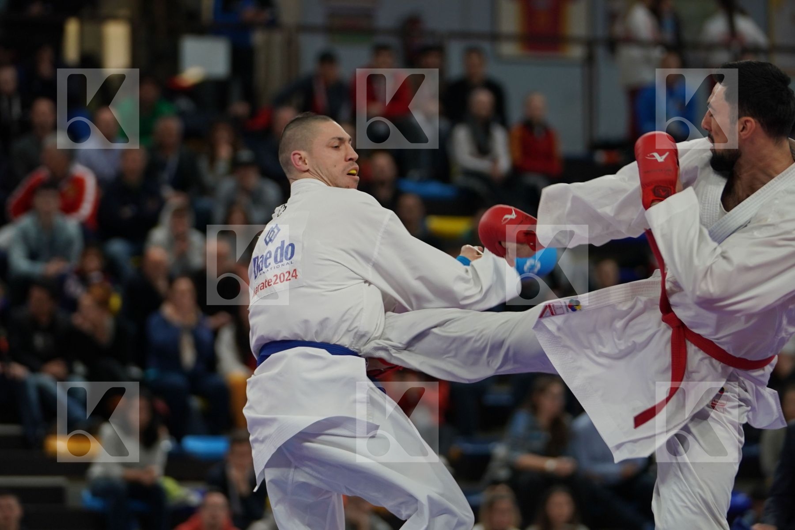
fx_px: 4571
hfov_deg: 9.9
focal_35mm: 207
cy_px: 265
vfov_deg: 6.6
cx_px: 398
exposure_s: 1/500
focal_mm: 138
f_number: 2.8
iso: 640
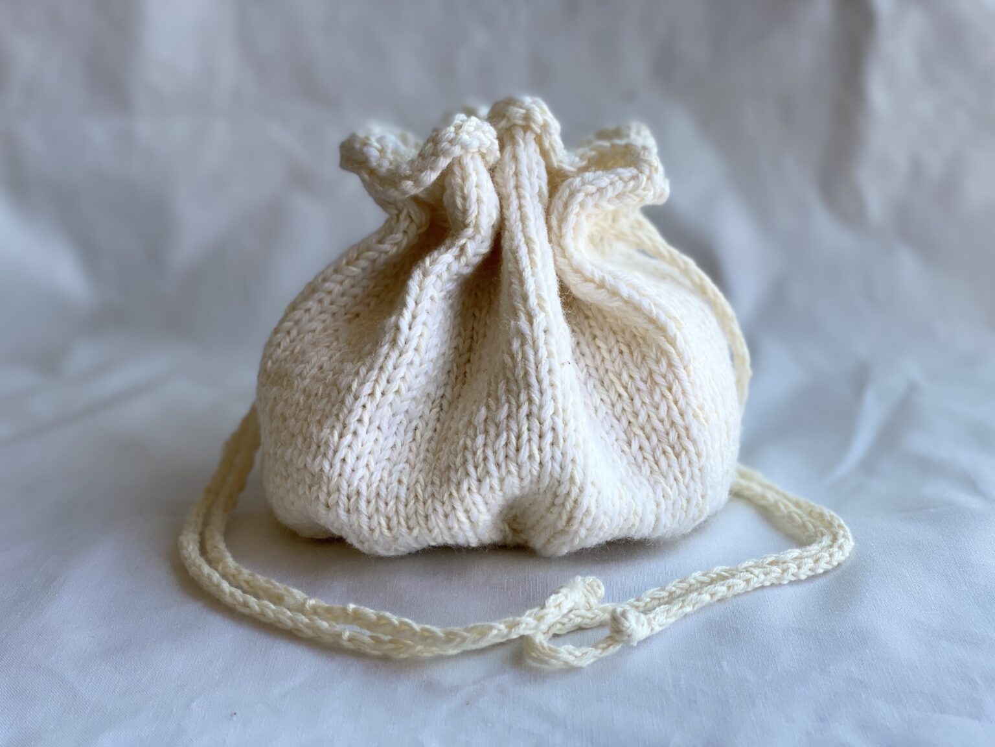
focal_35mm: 52
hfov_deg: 36.8
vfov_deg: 28.0
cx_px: 498
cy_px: 374
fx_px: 1495
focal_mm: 6
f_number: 2
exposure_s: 1/122
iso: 40
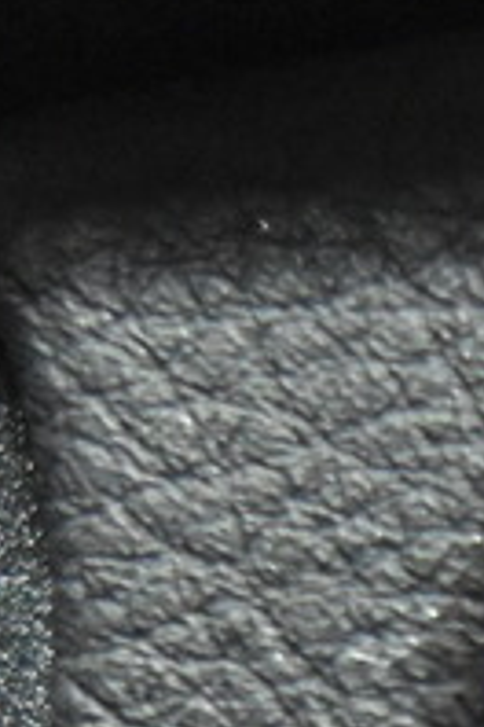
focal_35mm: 307
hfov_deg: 4.4
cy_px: 1751
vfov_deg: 6.4
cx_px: 1214
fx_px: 6193
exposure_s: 1/40
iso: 3200
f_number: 4
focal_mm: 25
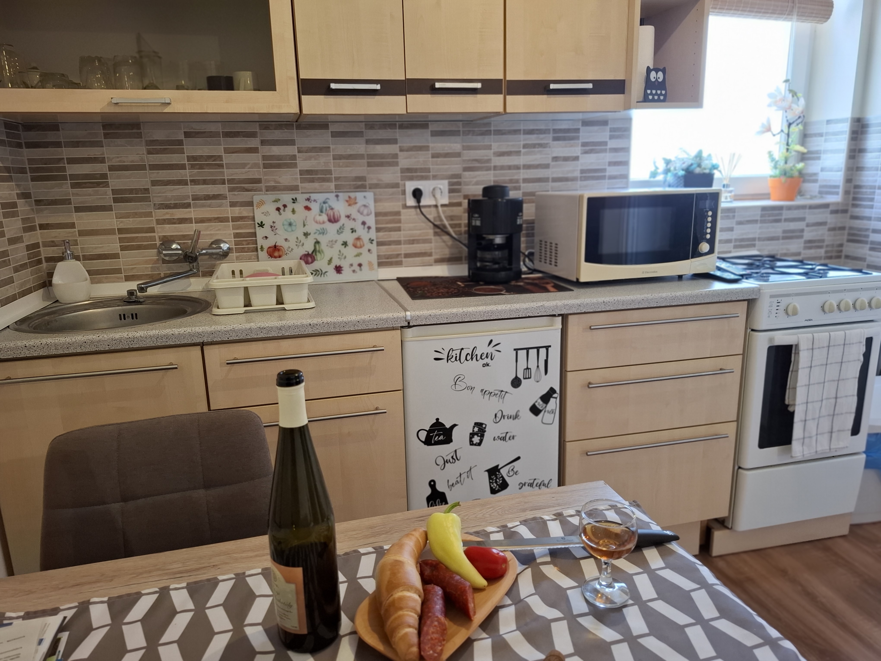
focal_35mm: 23
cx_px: 440
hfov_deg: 73.9
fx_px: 585
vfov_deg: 58.9
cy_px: 330
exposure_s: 1/50
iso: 250
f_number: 1.8
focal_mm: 5.54
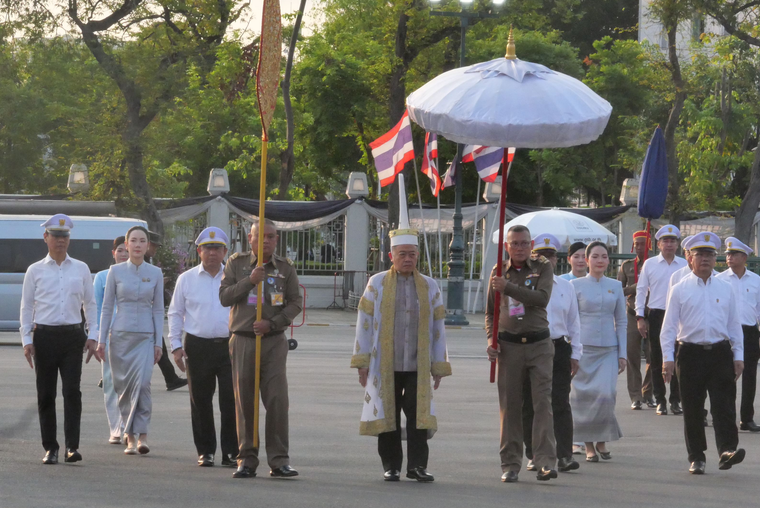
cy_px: 275
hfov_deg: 10.3
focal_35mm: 199
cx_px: 399
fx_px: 4204
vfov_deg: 6.9
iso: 4000
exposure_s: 1/400
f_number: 22
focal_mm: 82
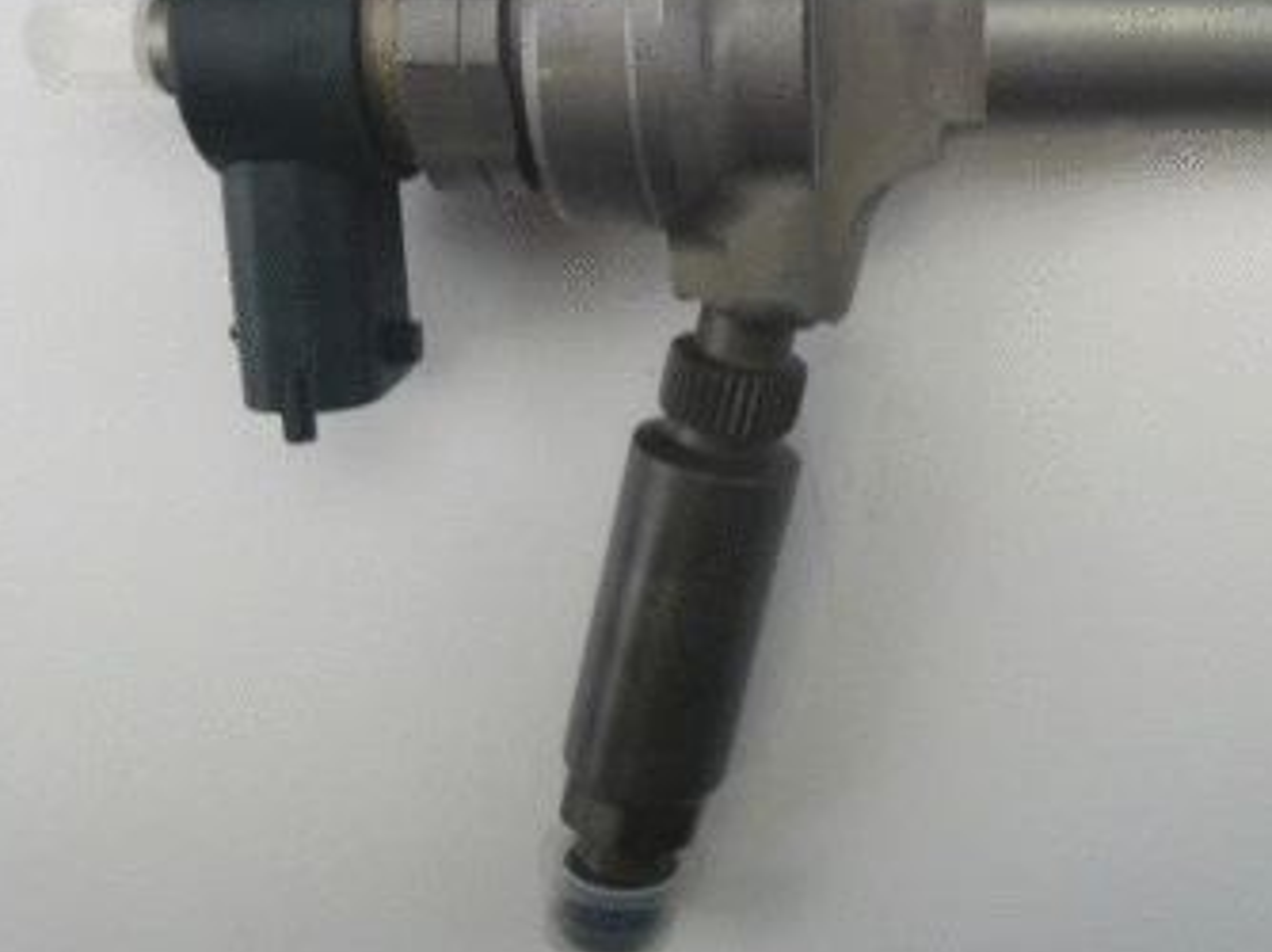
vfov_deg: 30.7
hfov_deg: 38.1
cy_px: 190
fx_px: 1689
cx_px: 1173
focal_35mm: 46
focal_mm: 4.3
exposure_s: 1/60
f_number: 3.3
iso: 100
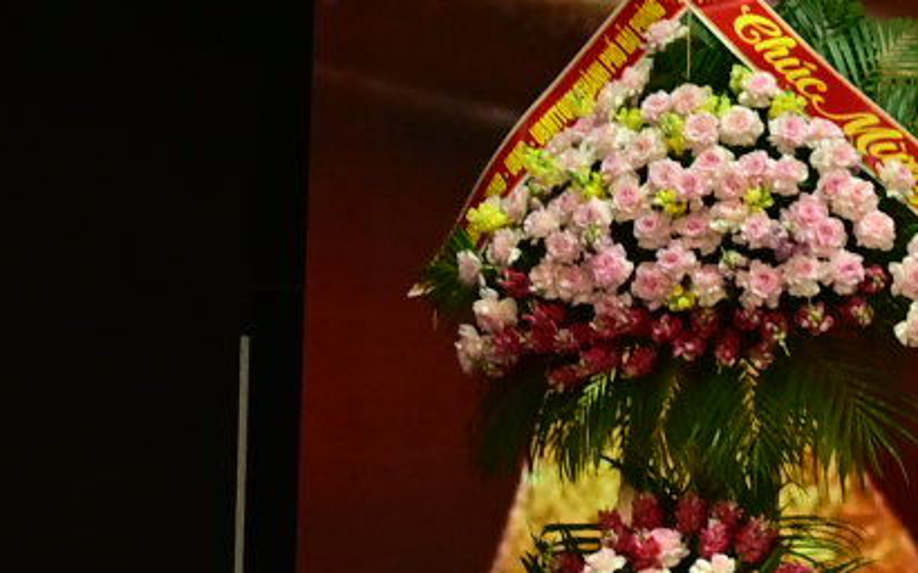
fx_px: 7704
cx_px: 3231
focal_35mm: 308
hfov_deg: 6.0
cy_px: -92
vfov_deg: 4.3
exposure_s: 1/160
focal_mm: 41
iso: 800
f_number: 4
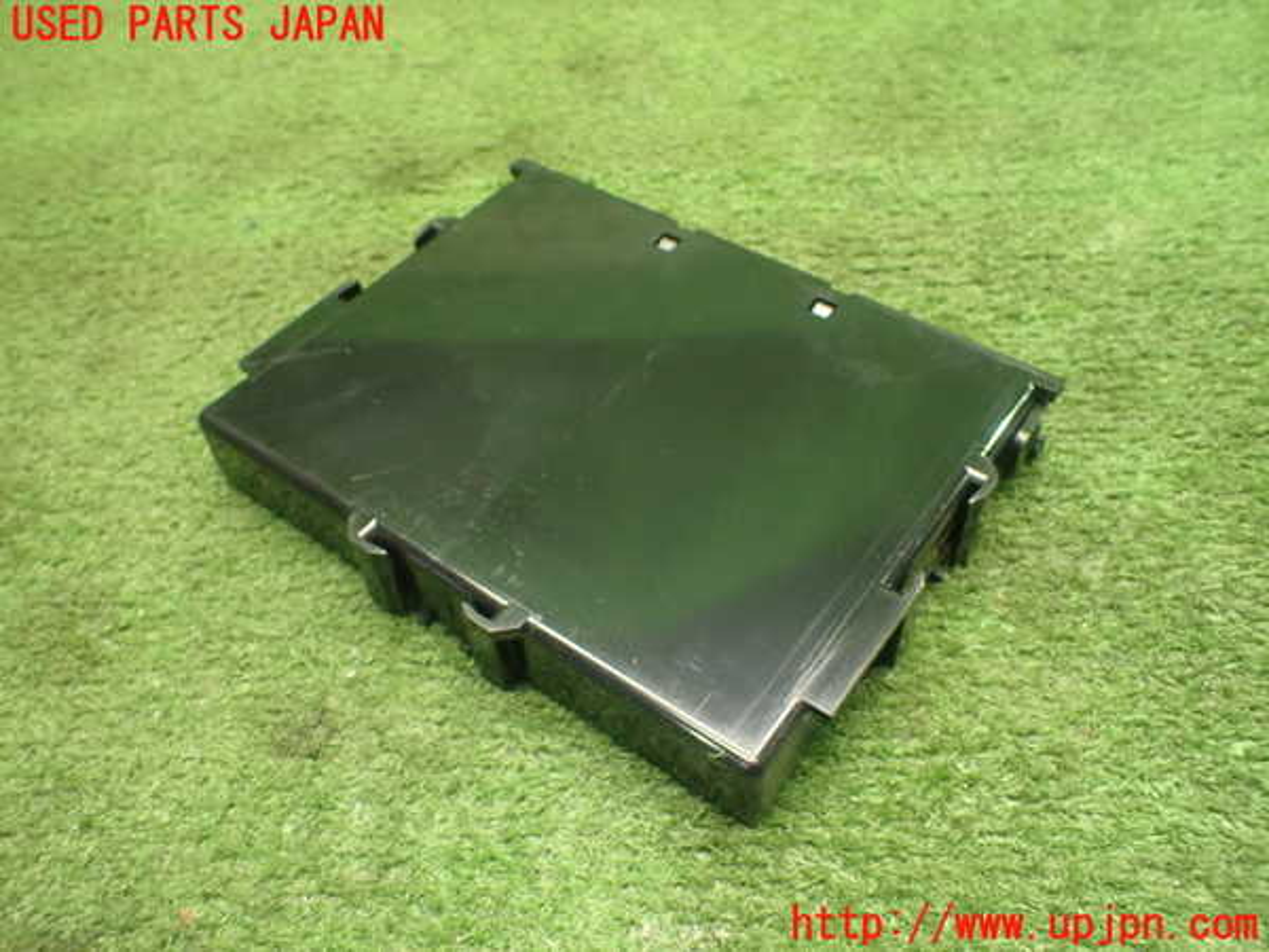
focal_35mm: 30
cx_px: 634
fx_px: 1100
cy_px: 476
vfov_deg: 46.8
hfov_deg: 60.0
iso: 800
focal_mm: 5.4
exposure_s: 1/60
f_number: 2.3
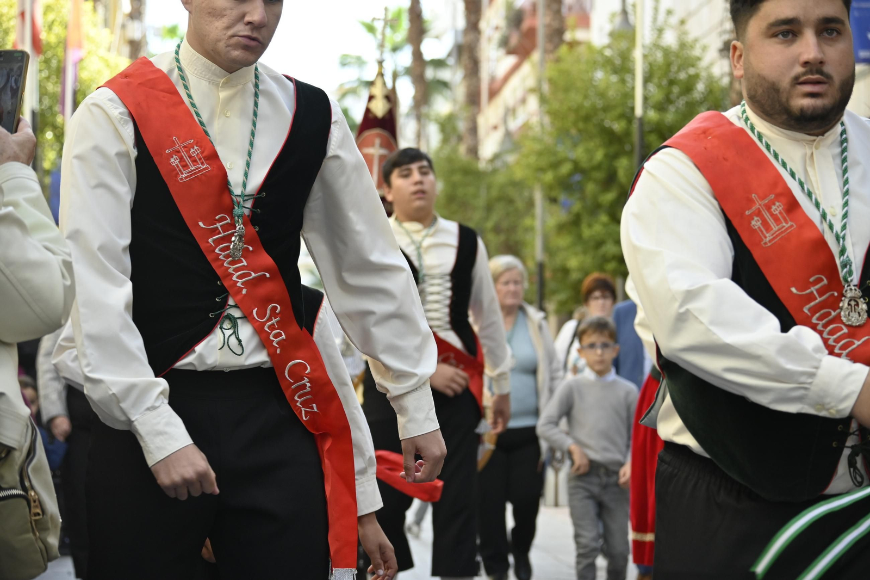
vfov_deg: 11.9
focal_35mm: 116
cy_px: 290
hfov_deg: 17.7
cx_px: 435
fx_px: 2790
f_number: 5.6
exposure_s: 1/400
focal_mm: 77
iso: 500
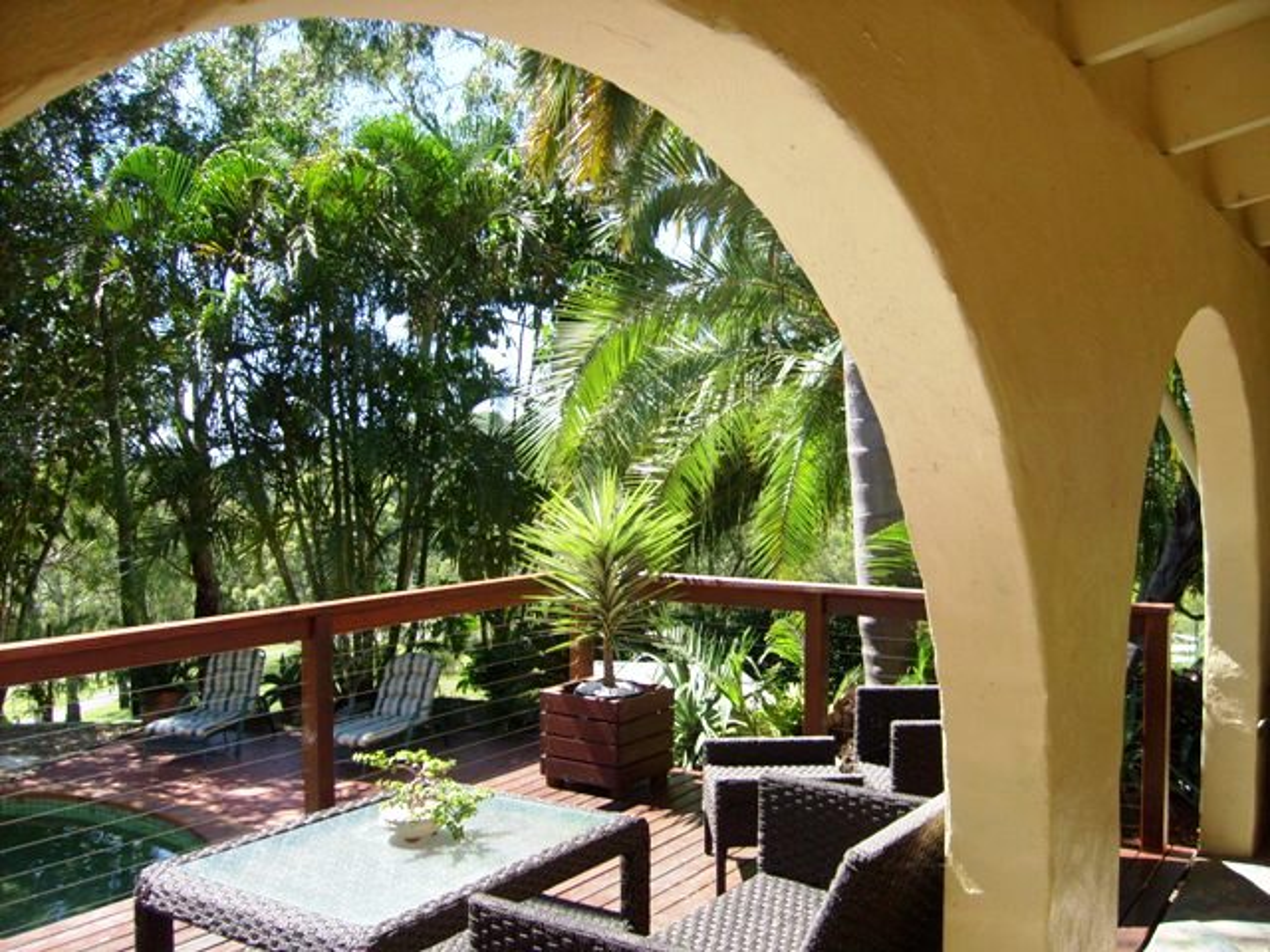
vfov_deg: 40.7
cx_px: 635
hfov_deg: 52.6
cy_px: 476
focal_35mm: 35
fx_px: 1284
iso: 80
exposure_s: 1/90
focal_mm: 5.8
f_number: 7.1
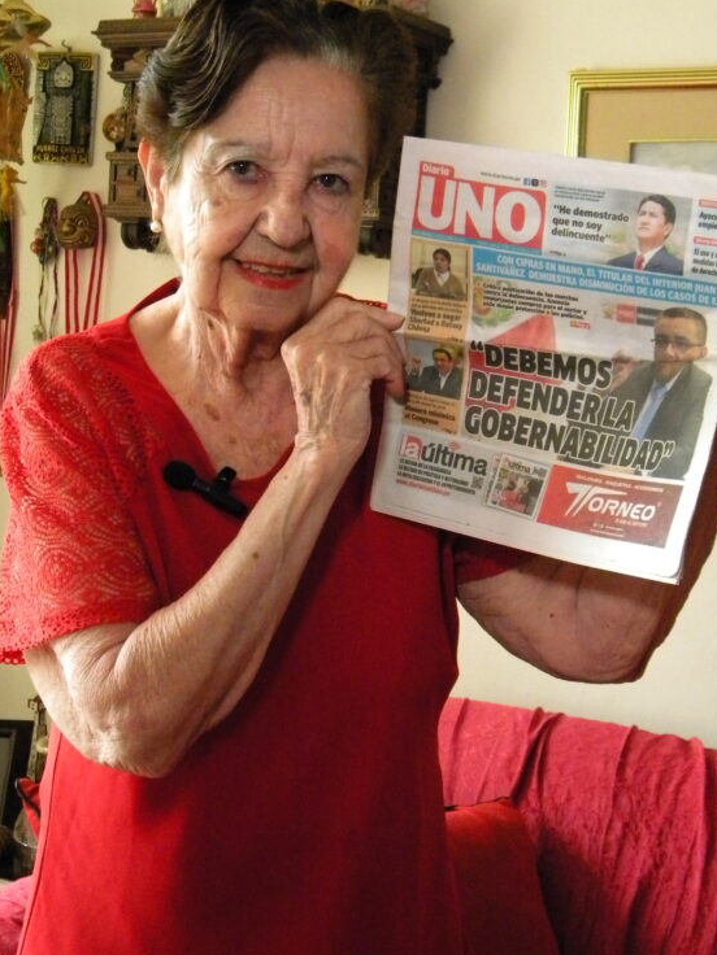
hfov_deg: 25.2
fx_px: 1602
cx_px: 419
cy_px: 450
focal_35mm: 58
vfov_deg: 33.2
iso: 800
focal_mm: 8.6
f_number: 3.9
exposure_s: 1/104
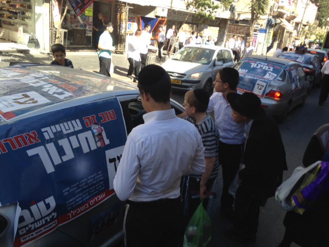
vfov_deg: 42.9
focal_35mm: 33
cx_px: 164
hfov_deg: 55.4
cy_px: 124
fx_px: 314
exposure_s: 1/484
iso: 50
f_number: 2.4
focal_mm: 4.12
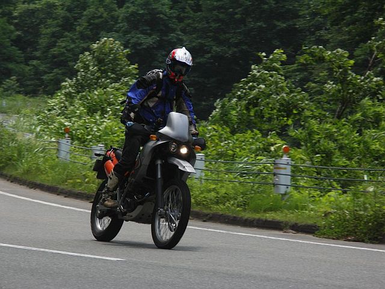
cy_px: 144
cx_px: 192
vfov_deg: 7.4
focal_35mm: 200
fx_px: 2224
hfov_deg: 9.9
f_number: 4.5
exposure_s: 1/400
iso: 50
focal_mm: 50.8
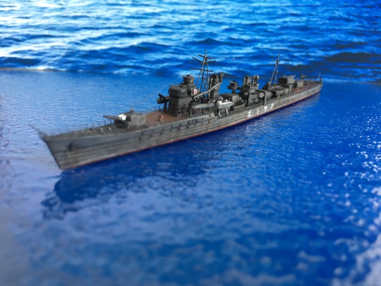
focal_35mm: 29
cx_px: 190
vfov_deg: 48.2
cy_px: 143
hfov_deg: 61.7
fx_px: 319
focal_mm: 4.15
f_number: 2.2
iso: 64
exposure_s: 1/30
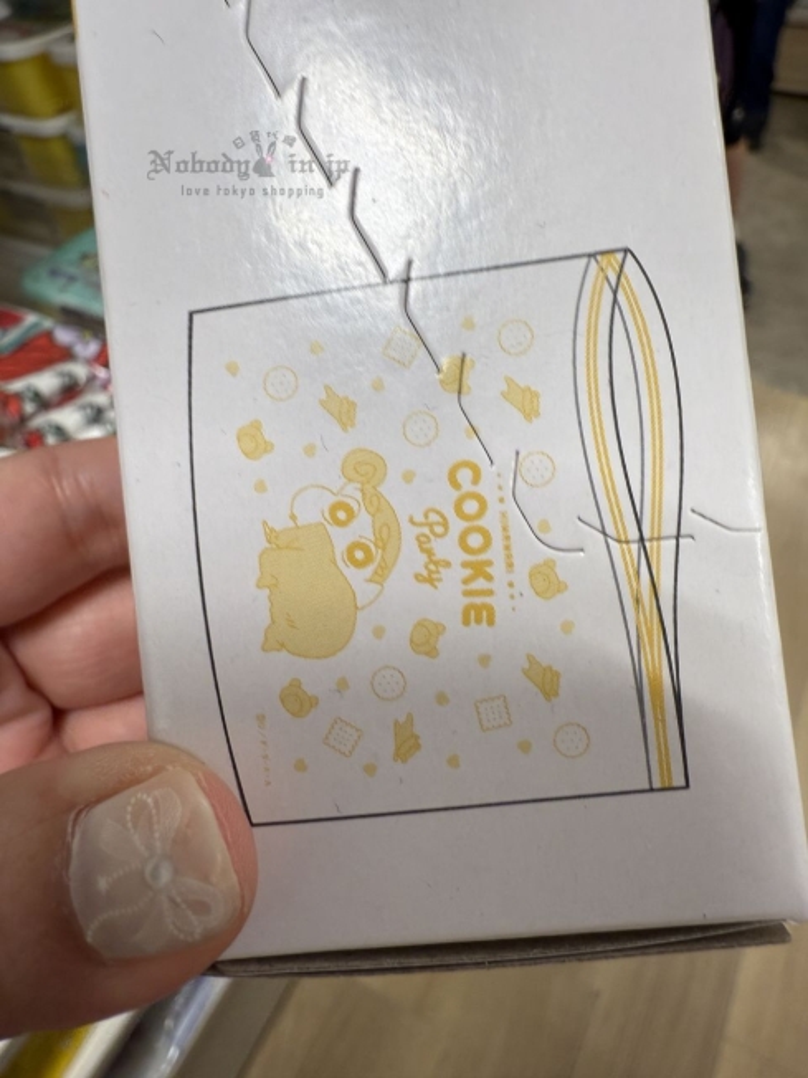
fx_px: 747
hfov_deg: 56.8
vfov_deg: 71.6
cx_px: 404
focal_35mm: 24
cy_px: 539
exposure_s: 1/100
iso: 80
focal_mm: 2.22
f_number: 2.2
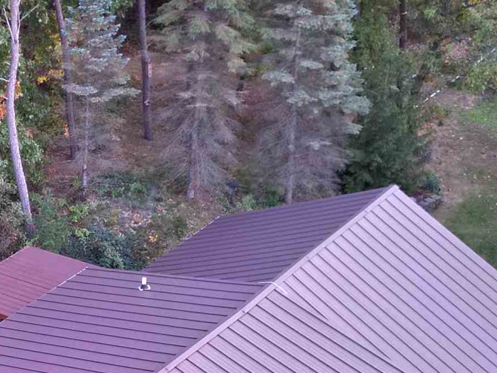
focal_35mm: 83
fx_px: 1192
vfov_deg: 17.6
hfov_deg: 22.7
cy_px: 321
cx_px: 12
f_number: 1.7
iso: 790
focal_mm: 6.72
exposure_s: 1/13
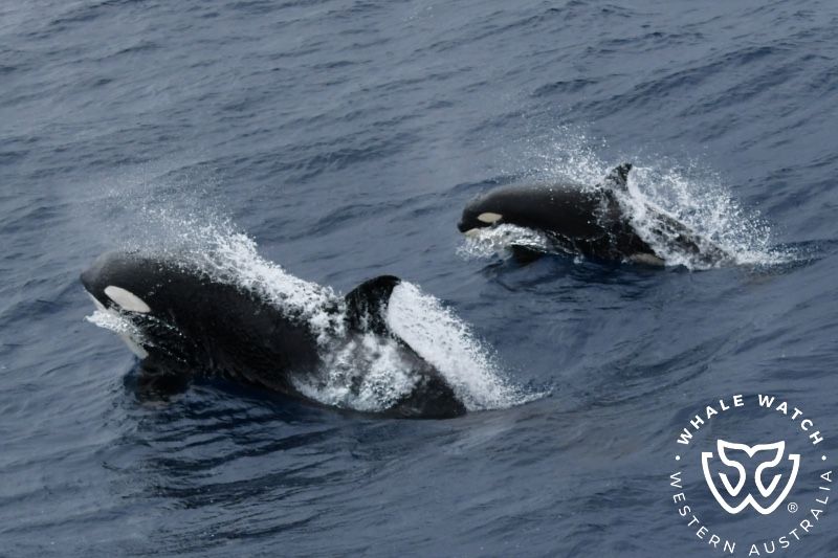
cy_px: 279
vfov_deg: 22.6
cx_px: 419
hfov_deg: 33.4
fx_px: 1396
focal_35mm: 60
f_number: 5
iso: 500
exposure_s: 1/8000
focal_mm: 60
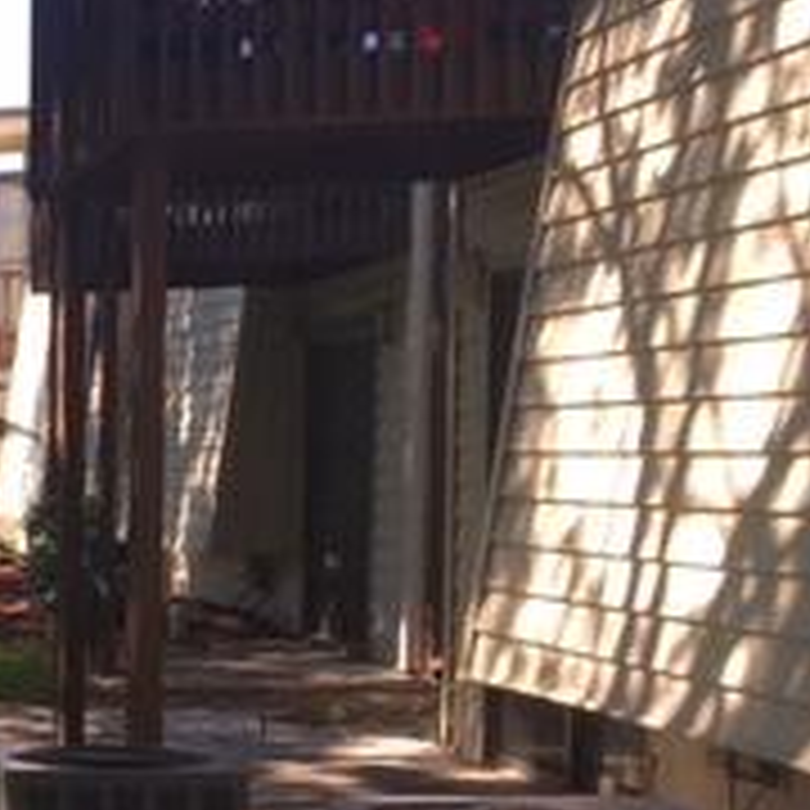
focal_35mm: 91
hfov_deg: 16.2
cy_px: 675
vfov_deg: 18.9
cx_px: -626
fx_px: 2409
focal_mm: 4.15
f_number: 2.2
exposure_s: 1/292
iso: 25
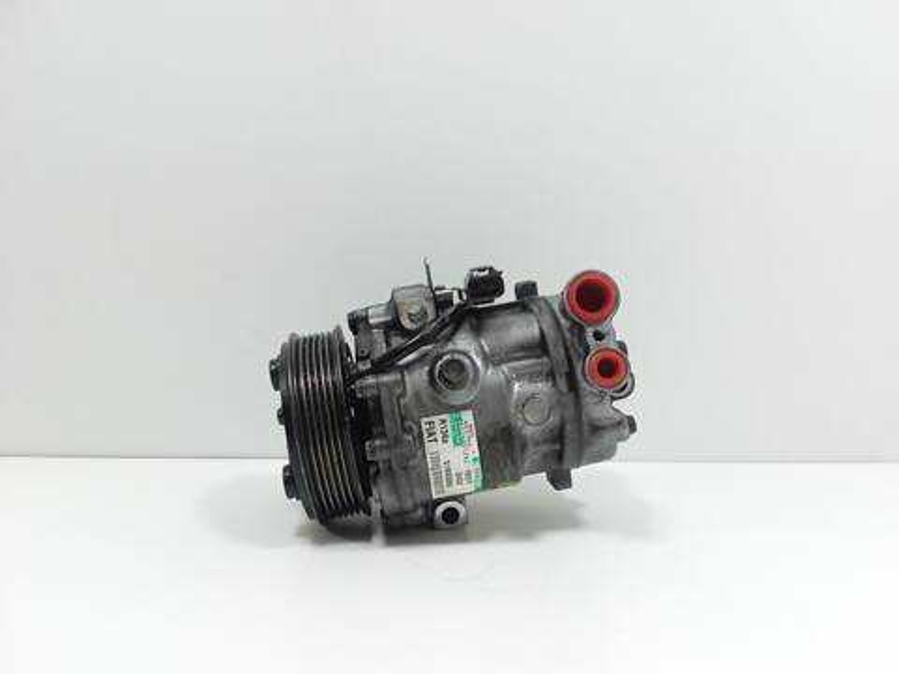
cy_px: 337
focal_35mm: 25
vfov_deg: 54.9
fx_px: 649
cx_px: 450
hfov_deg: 69.4
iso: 143
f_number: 2
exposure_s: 1/50
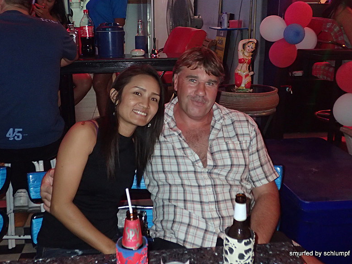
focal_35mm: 39
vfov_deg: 36.8
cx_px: 178
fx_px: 397
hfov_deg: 47.8
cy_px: 129
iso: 800
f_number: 2.7
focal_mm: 6.86
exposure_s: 1/40
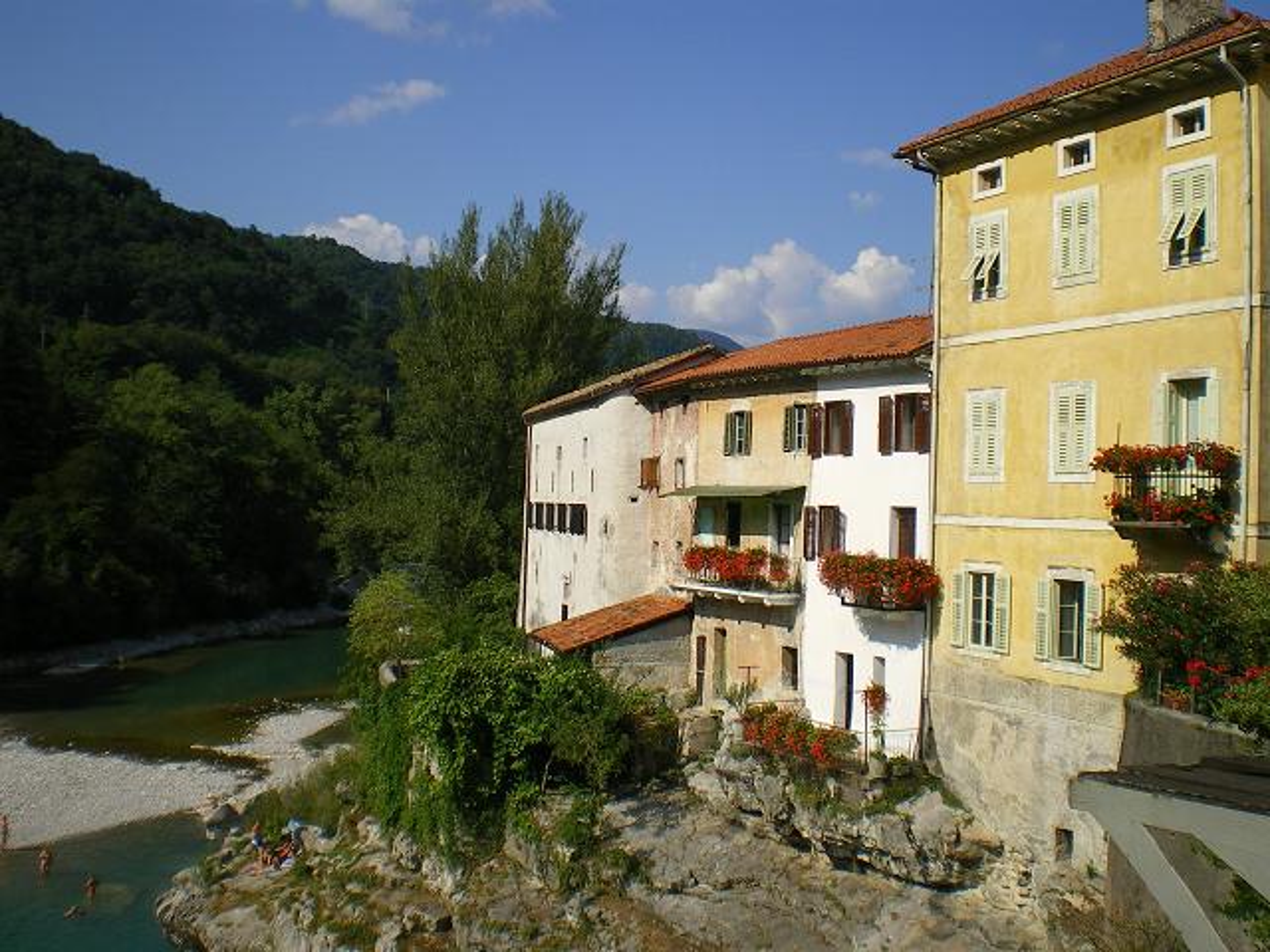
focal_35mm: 38
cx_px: 635
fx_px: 1394
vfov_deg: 37.7
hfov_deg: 49.0
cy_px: 476
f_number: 4.6
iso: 64
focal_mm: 6.3
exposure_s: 1/640
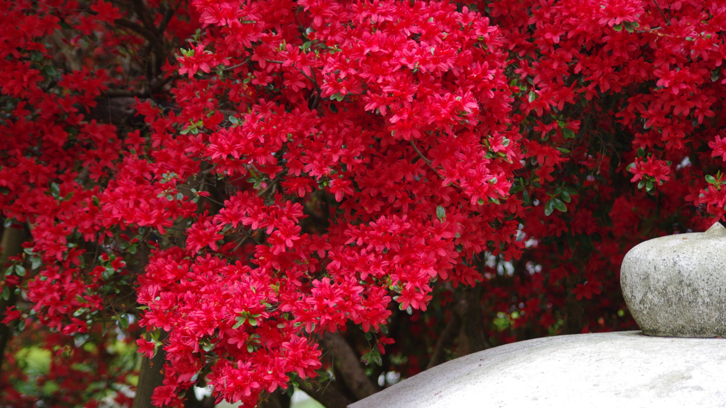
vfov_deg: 7.8
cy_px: 178
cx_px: 364
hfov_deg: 13.9
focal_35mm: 155
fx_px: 2984
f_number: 4
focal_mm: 97.5
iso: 800
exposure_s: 1/160
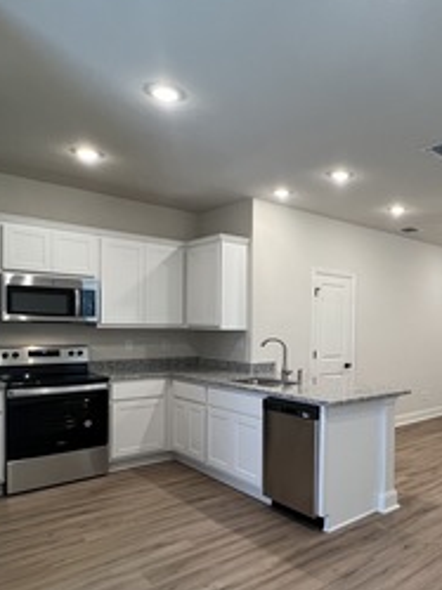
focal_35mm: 25
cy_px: 342
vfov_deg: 69.0
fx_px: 426
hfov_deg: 51.2
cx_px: 357
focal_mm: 1.57
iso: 200
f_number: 1.8
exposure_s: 1/120
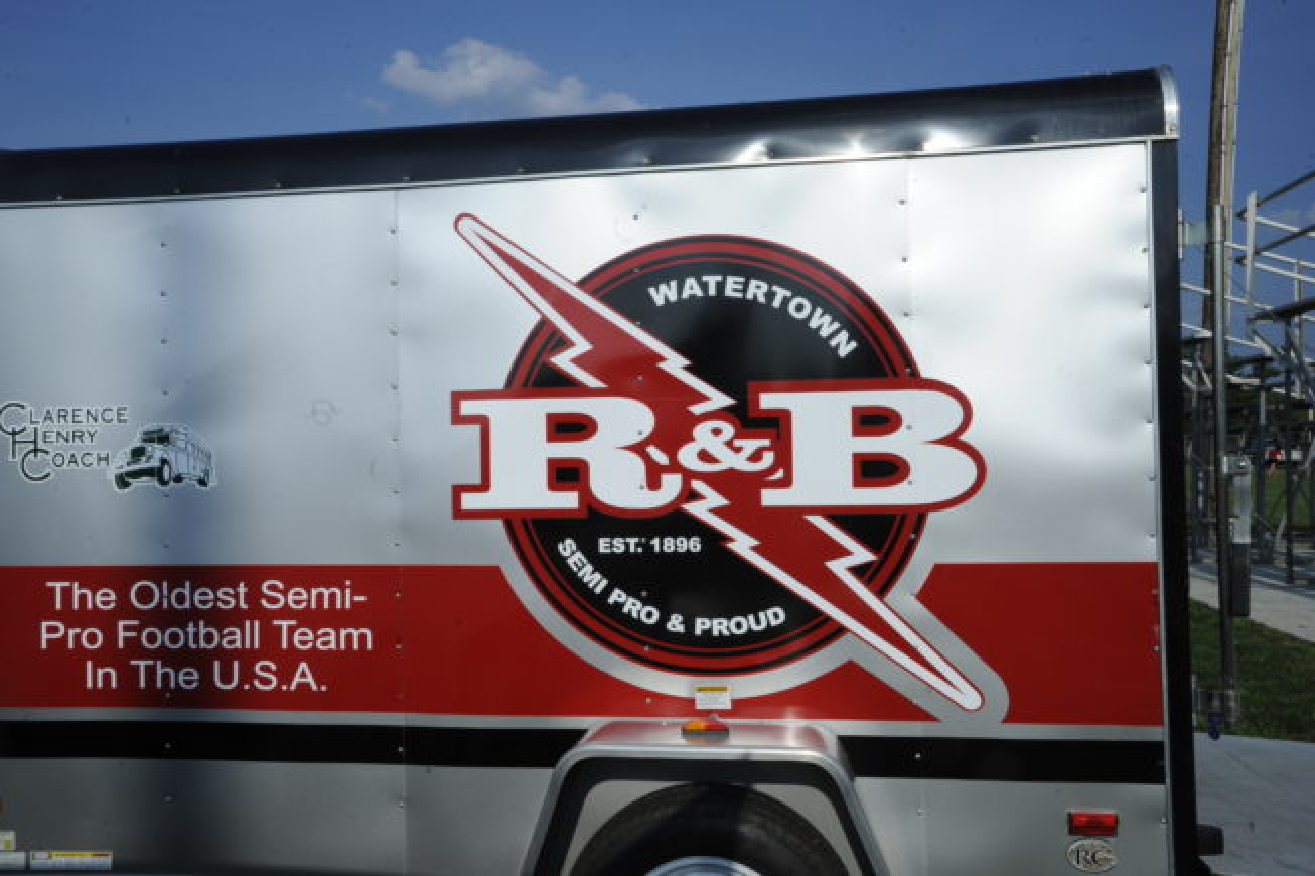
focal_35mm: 32
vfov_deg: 41.1
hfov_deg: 58.7
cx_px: 658
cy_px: 438
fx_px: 1169
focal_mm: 32
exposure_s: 1/250
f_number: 22
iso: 320
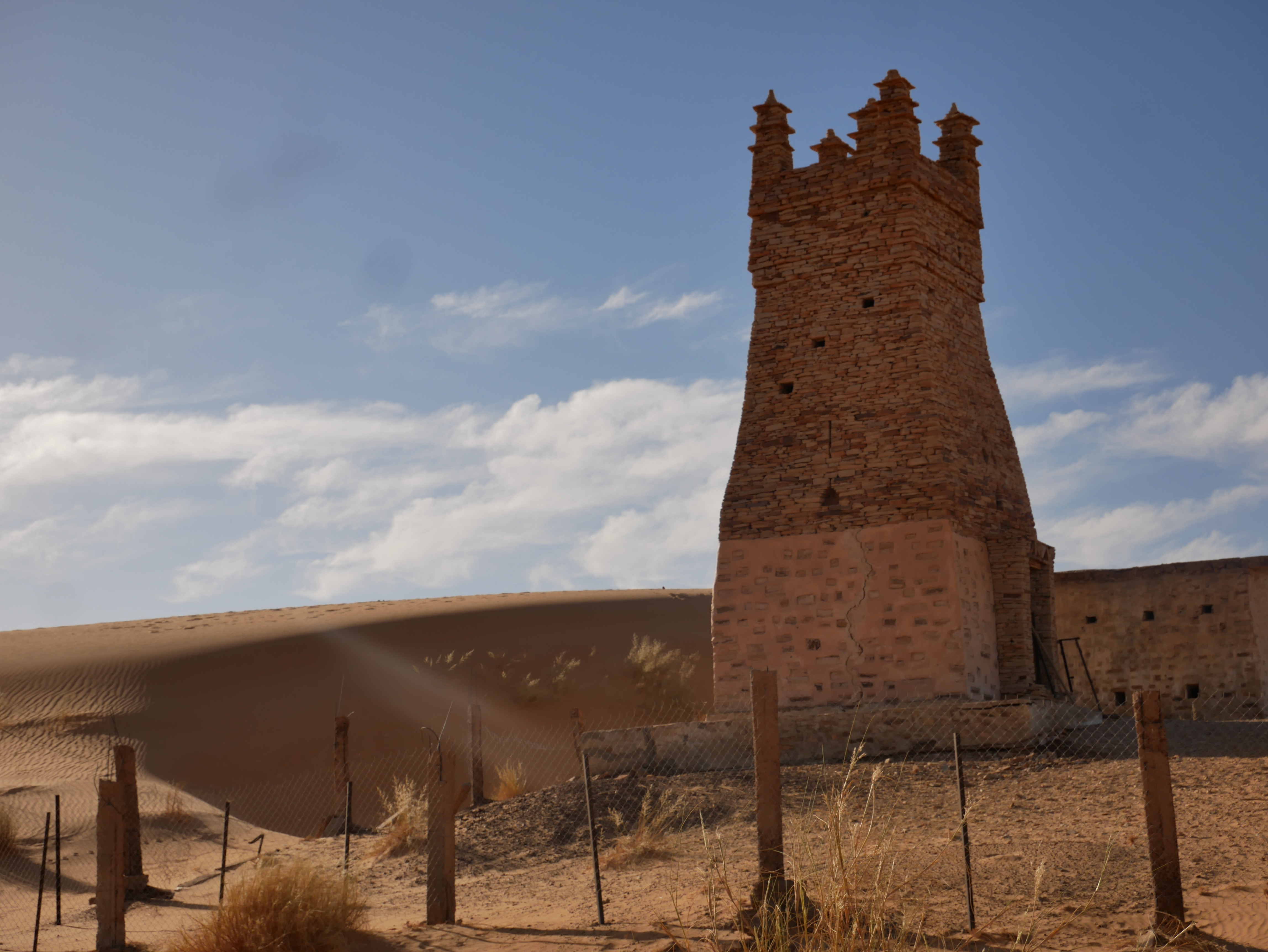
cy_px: 476
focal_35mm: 54
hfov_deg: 35.5
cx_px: 634
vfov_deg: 27.1
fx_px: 1979
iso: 100
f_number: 8
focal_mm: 27
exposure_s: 1/640
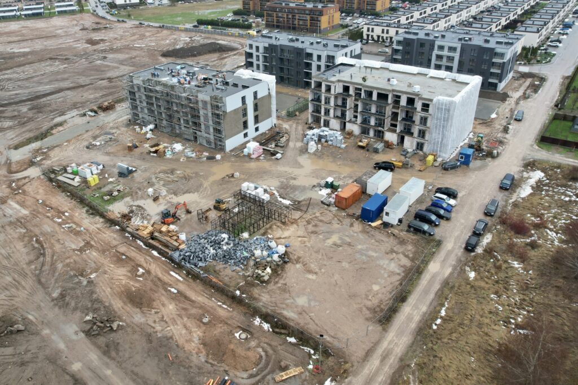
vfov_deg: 57.2
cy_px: 192
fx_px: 353
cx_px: 289
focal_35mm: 22
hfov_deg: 78.6
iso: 100
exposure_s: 1/50
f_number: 2.8
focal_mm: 8.38
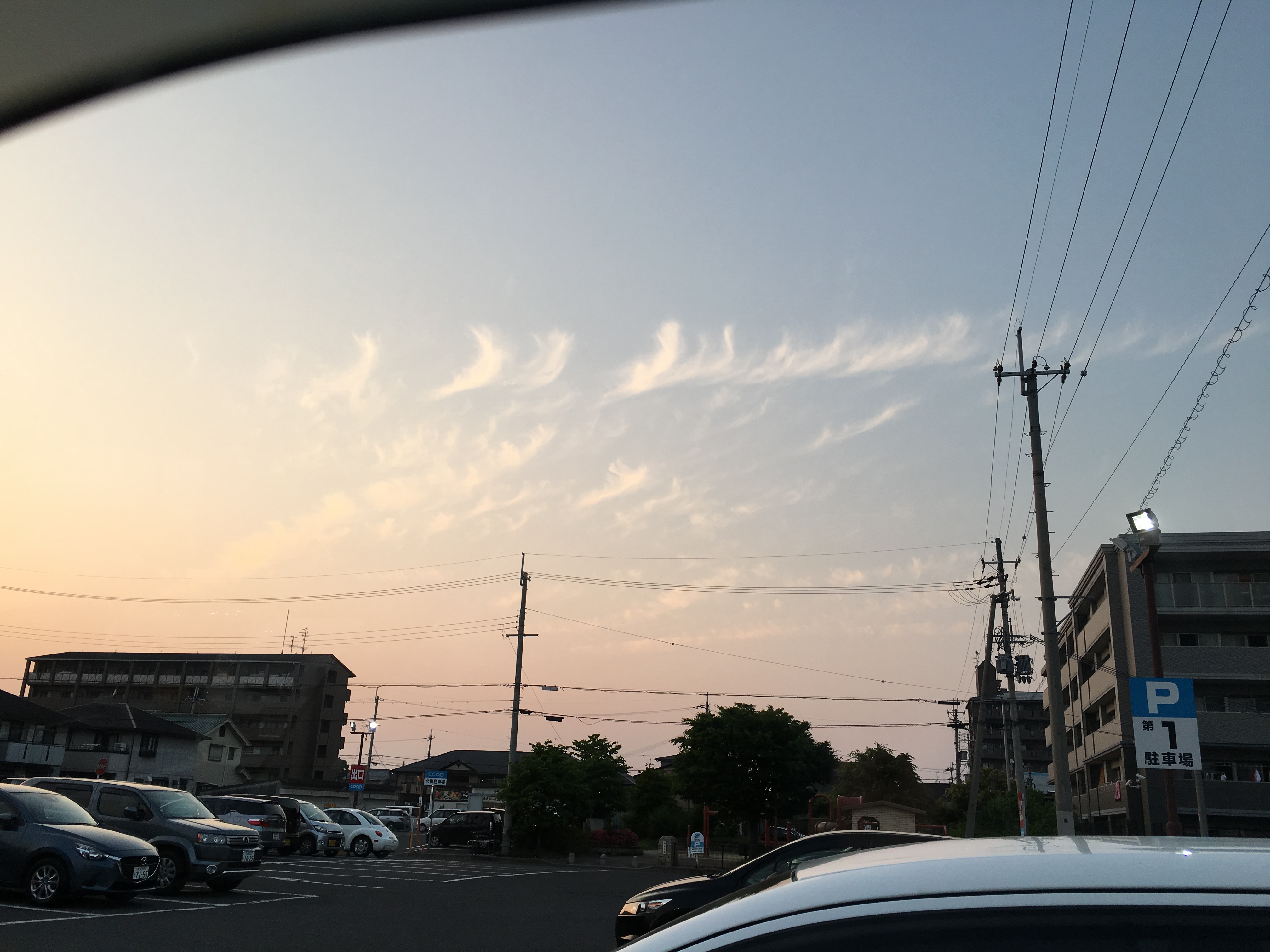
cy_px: 476
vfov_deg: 48.2
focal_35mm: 29
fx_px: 1064
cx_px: 635
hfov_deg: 61.7
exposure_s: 1/227
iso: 25
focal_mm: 4.15
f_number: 2.2
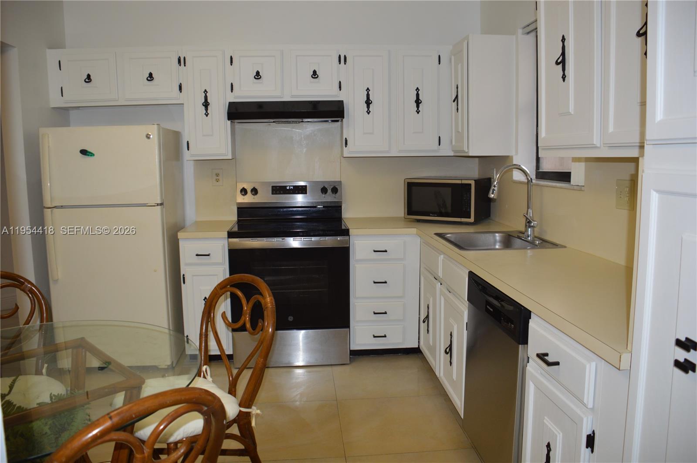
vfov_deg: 47.8
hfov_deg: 67.4
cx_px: 348
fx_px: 522
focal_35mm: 27
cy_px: 232
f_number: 4
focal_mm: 18
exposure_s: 1/80
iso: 400
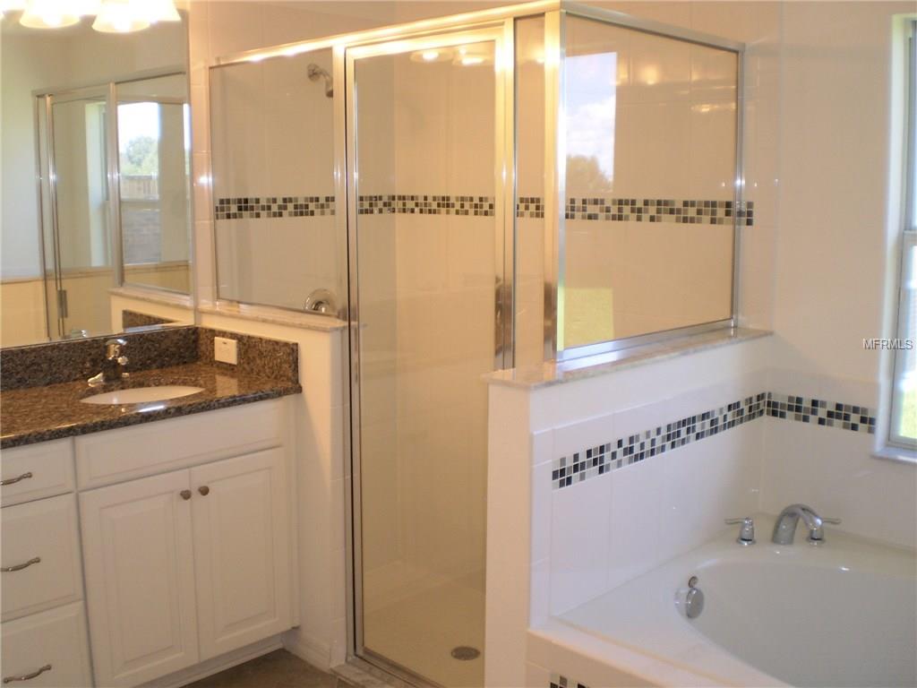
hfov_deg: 51.4
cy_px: 344
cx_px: 458
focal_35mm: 36
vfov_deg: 39.7
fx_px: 954
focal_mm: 6.3
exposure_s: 1/60
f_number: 3.1
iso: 64
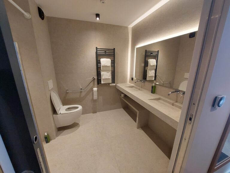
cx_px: 115
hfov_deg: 106.2
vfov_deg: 89.9
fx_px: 86
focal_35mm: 13
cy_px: 86
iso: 200
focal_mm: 1.74
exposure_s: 1/60
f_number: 2.2
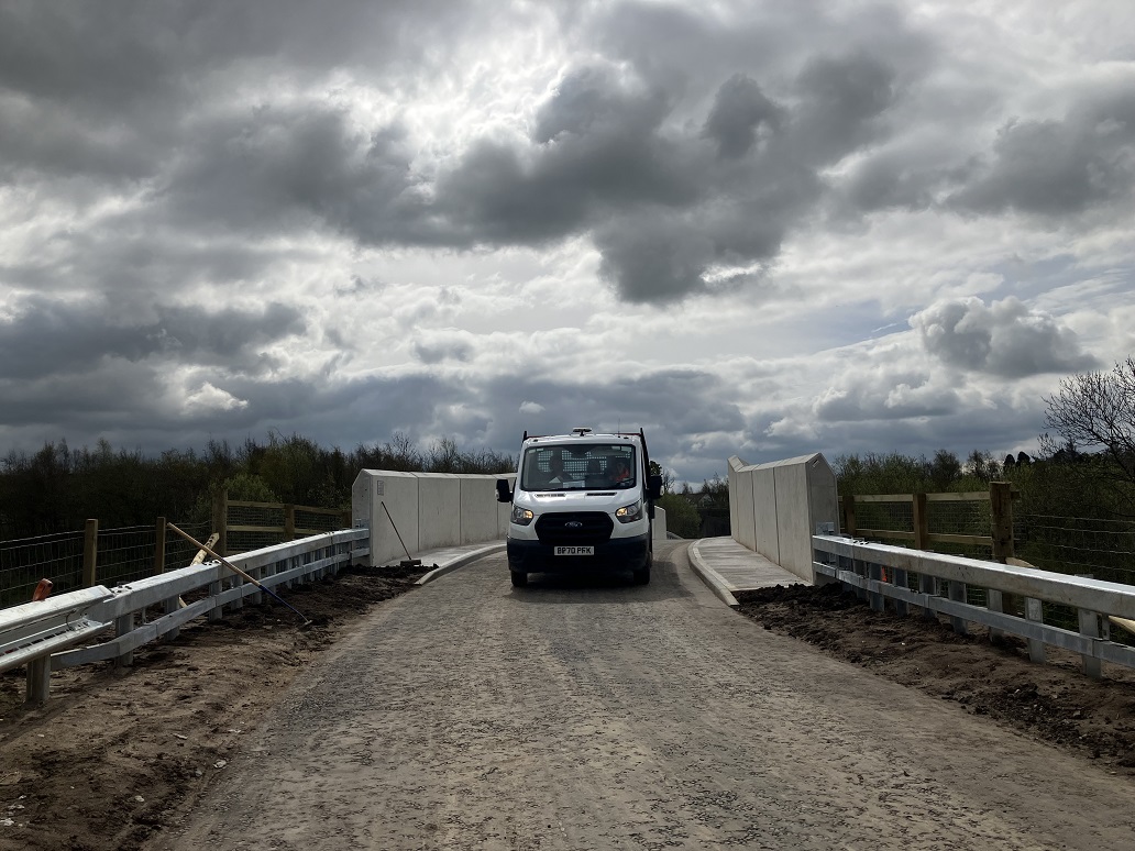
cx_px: 568
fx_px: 918
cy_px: 426
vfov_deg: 49.7
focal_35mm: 28
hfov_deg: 63.4
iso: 32
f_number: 1.8
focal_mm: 3.99
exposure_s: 1/6944
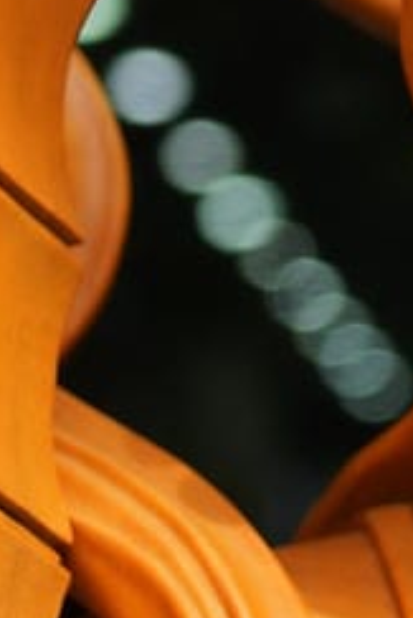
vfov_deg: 7.8
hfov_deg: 5.2
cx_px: 867
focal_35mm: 258
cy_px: 983
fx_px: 4433
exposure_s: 1/320
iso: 100
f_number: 4
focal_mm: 35
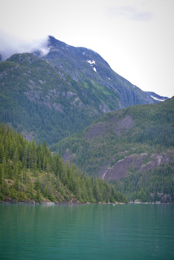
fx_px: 507
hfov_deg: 19.5
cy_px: 130
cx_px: 87
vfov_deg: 28.8
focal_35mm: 70
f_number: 4.5
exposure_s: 1/160
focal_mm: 70
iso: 110
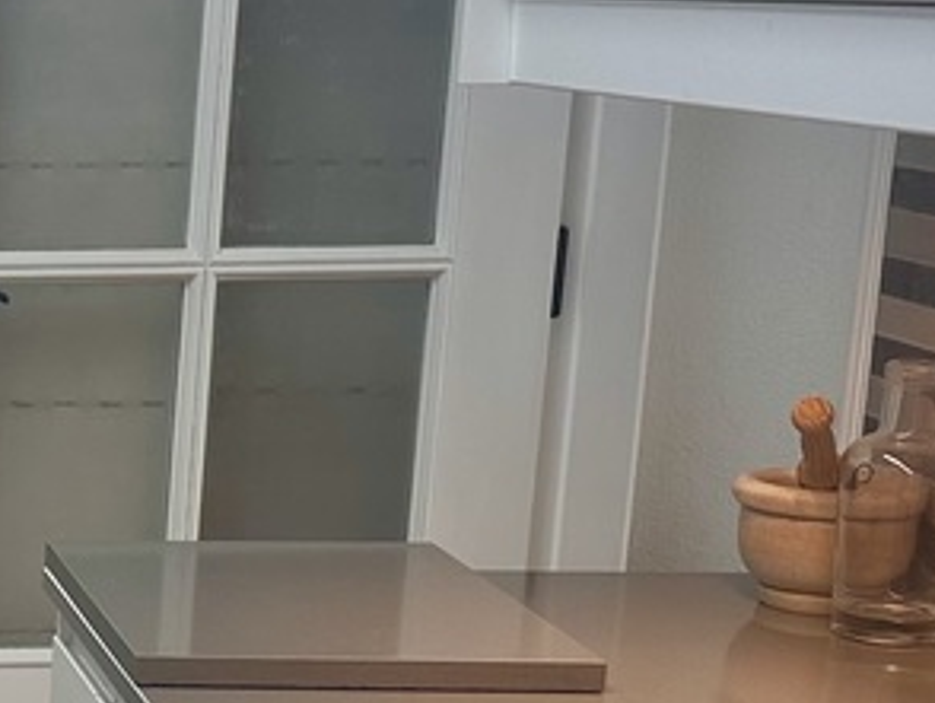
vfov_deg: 13.8
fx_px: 2865
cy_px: 654
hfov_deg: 16.4
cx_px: -588
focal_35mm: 106
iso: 80
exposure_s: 1/176
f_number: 1.78
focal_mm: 6.86
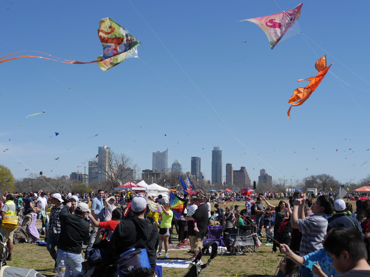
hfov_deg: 38.2
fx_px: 534
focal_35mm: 50
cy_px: 138
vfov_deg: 29.1
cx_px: 185
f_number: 3.2
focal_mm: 25
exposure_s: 1/4000
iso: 200
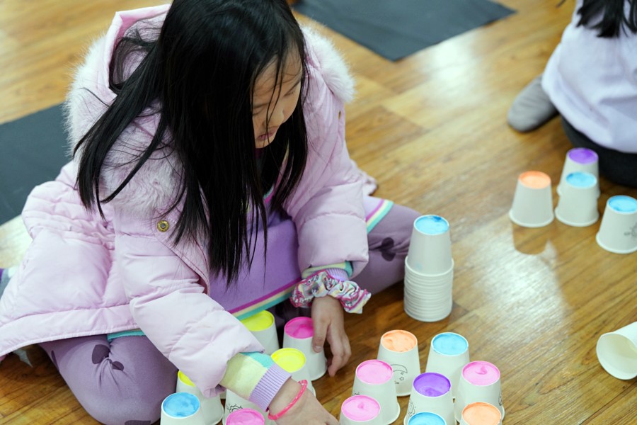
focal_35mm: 70
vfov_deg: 19.5
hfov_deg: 28.8
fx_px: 1239
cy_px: 212
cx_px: 318
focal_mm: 70
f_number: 3.2
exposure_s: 1/160
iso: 1600
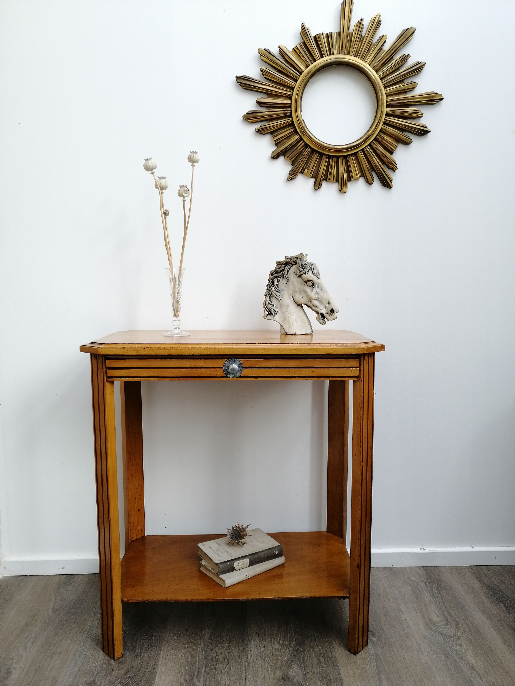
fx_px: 536
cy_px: 343
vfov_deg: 65.3
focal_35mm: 27
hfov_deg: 51.4
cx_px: 258
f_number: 1.8
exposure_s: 1/100
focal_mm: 3.95
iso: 100
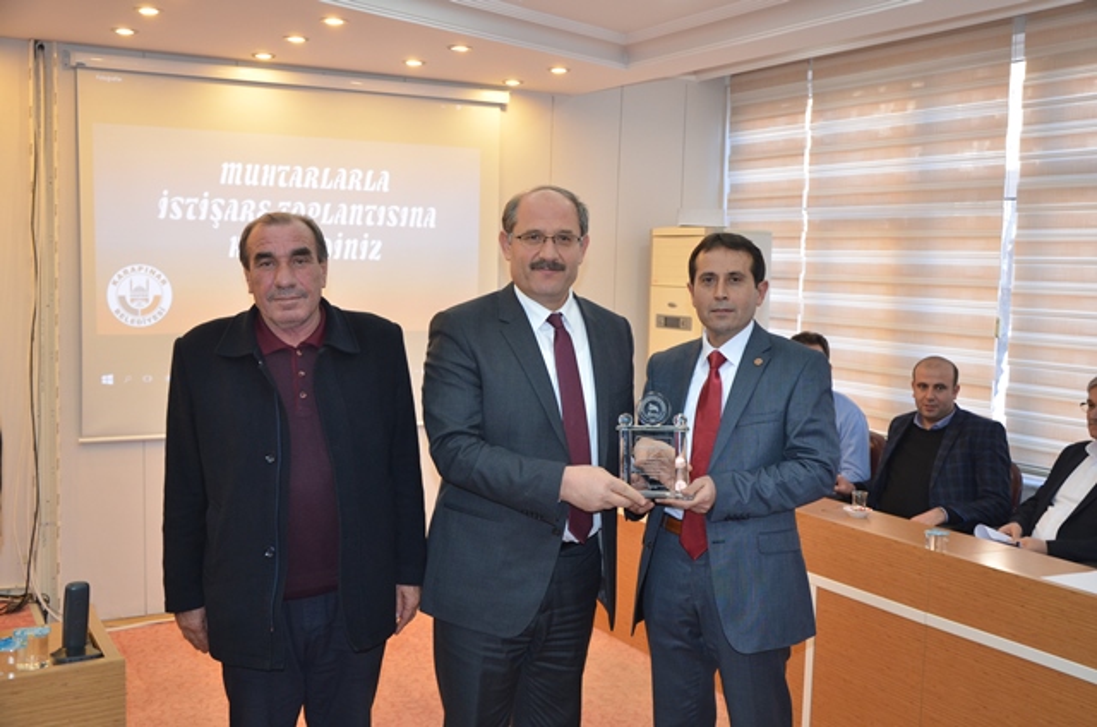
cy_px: 364
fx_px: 1186
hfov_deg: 49.6
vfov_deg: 34.1
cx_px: 548
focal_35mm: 39
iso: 800
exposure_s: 1/60
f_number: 4
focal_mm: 26
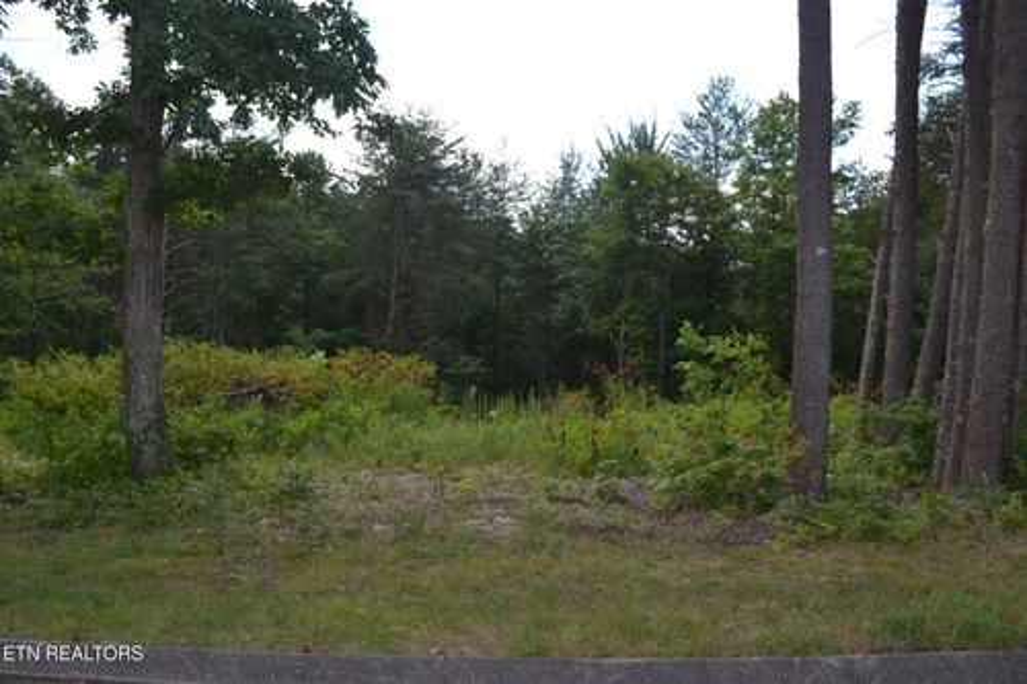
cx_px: 514
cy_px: 342
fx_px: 770
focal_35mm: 27
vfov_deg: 47.9
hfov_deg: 67.4
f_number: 5.6
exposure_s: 1/200
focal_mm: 18
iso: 100
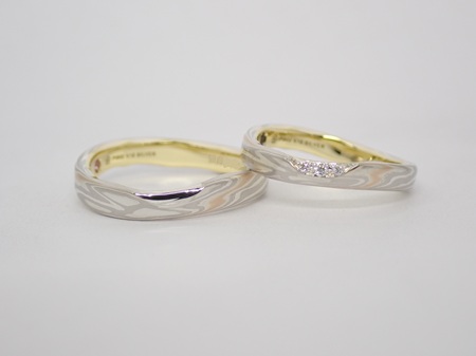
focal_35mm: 77
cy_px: 178
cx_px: 238
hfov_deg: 25.3
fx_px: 1058
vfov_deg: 19.1
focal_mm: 13.65
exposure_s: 1/125
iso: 200
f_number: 4.1
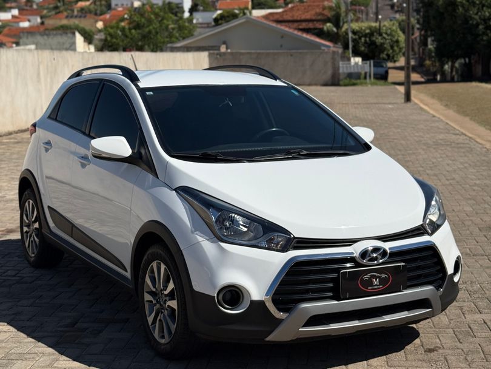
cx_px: 246
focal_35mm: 48
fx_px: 681
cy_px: 184
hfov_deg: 39.6
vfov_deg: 30.3
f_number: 1.78
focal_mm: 6.76
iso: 50
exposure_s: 1/11364
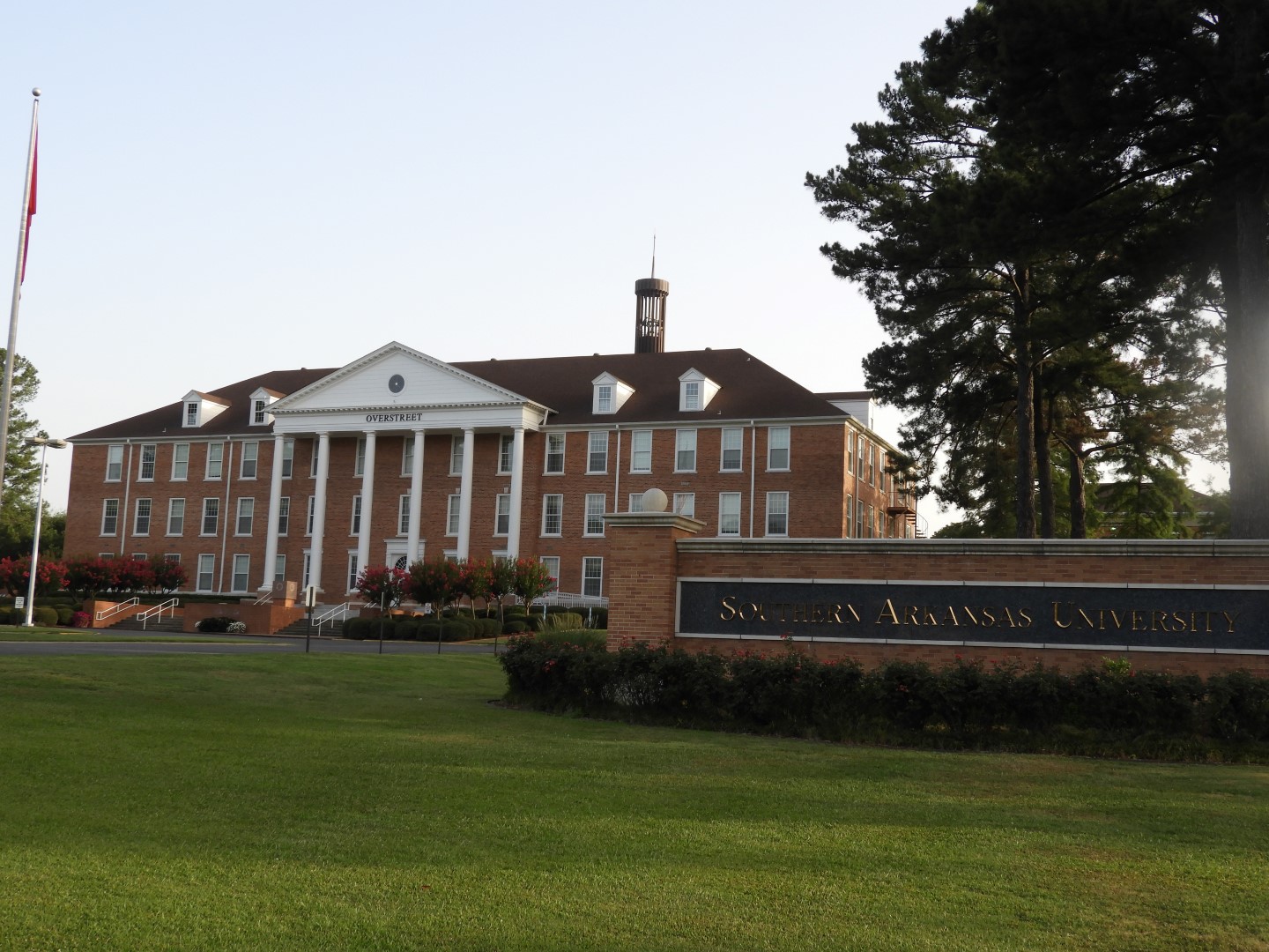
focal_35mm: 40
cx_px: 634
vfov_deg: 36.0
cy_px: 476
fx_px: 1466
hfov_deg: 46.8
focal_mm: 7.2
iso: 100
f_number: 3.8
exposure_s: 1/250
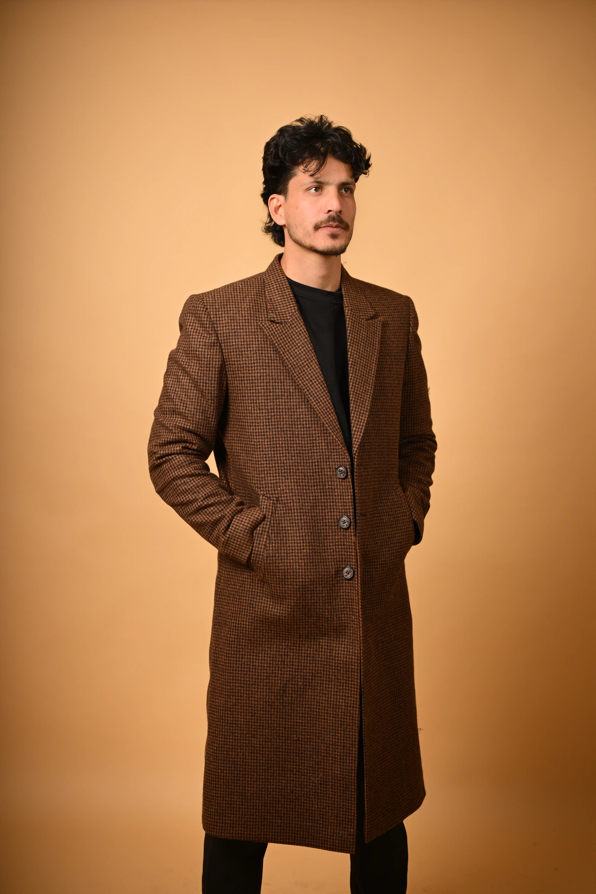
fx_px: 1242
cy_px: 447
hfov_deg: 27.0
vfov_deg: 39.6
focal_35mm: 50
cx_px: 298
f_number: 2.2
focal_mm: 50
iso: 160
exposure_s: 1/1000
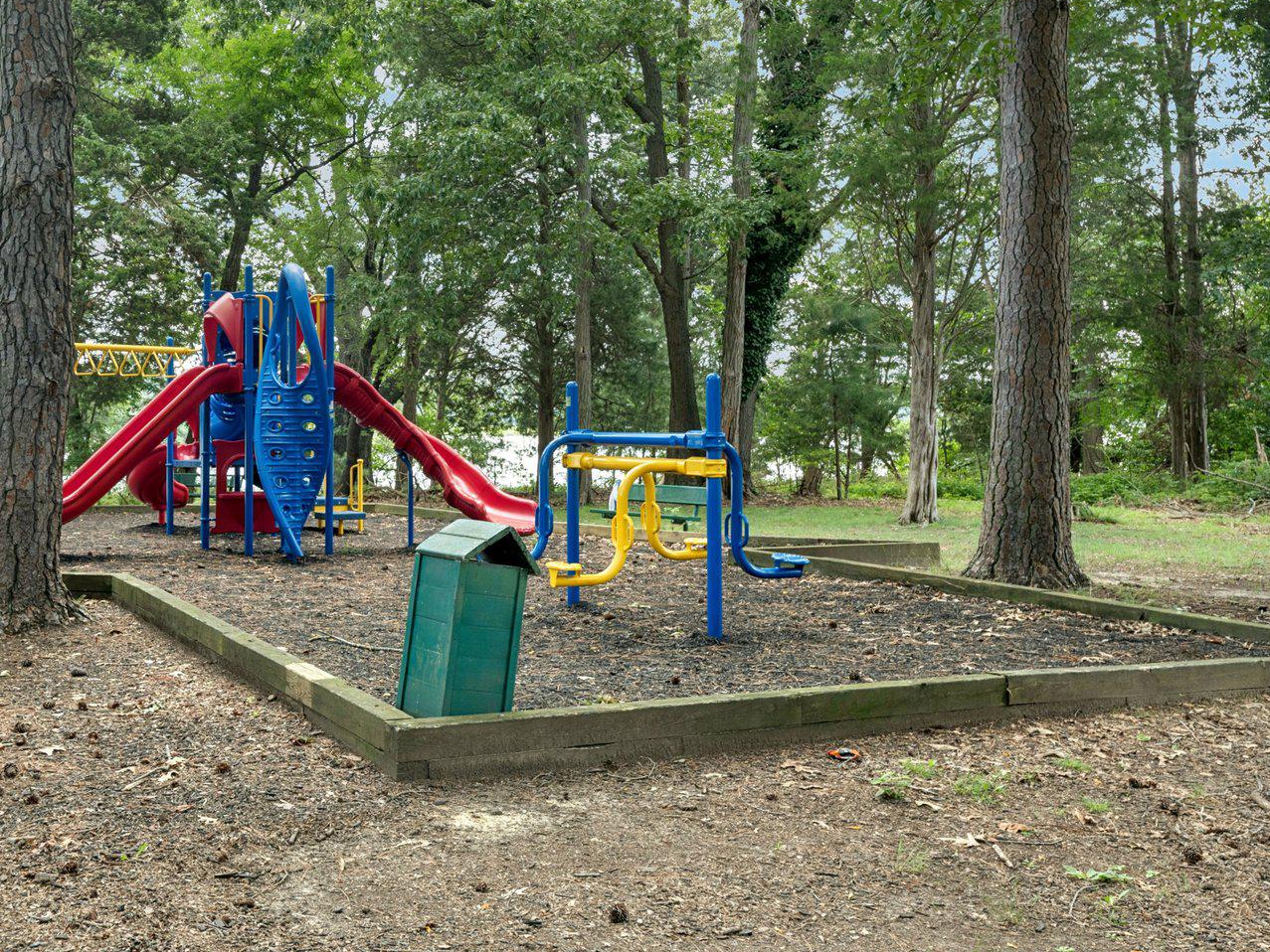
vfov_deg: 38.2
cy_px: 303
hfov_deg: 48.0
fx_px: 1358
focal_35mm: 37
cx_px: 302
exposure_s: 1/30
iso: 100
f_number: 8
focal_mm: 24
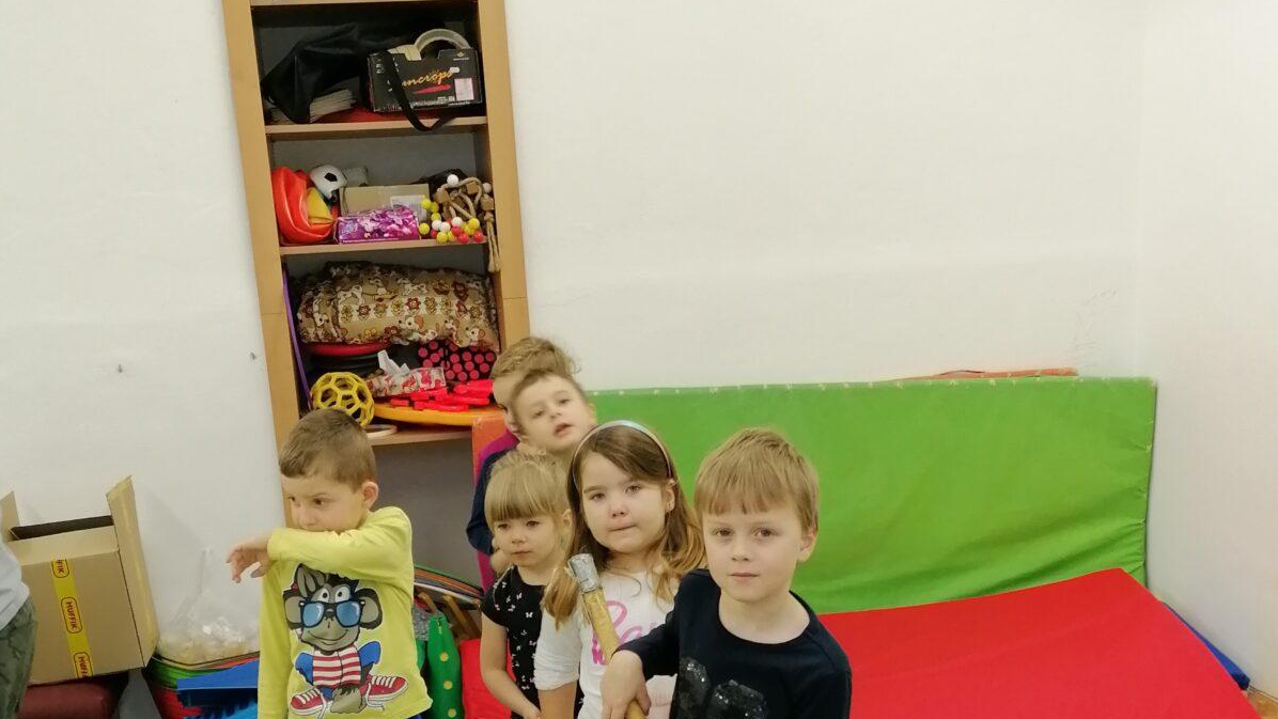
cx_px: 640
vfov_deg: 22.9
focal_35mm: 51
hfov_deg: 40.6
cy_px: 638
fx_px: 1728
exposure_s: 1/50
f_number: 1.8
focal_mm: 4.75
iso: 125
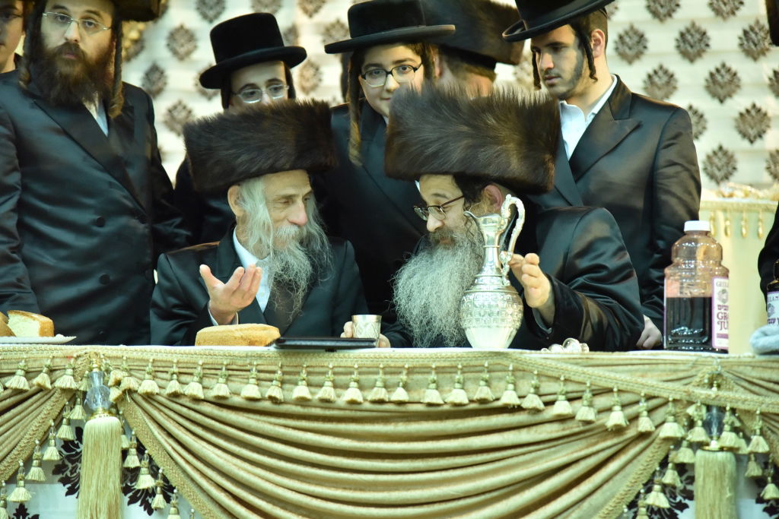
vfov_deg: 11.4
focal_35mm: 120
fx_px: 2597
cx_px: 390
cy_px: 260
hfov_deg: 17.1
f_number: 4
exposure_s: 1/125
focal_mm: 120
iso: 3200
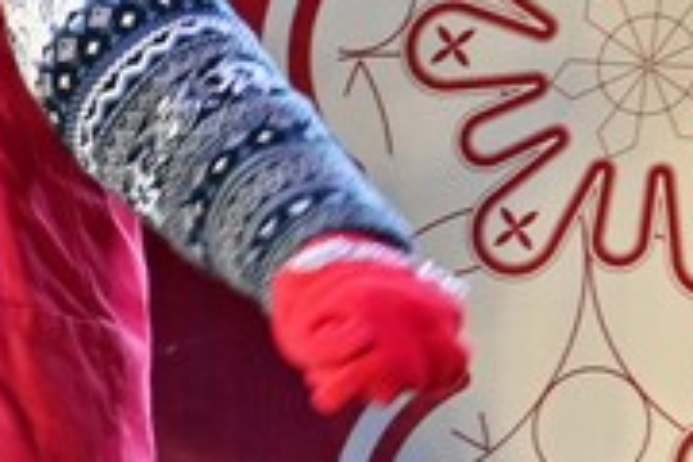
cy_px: 316
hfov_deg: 6.3
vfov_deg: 4.6
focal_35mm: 299
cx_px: -1413
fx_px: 5755
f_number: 7.1
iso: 560
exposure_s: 1/50
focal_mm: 28
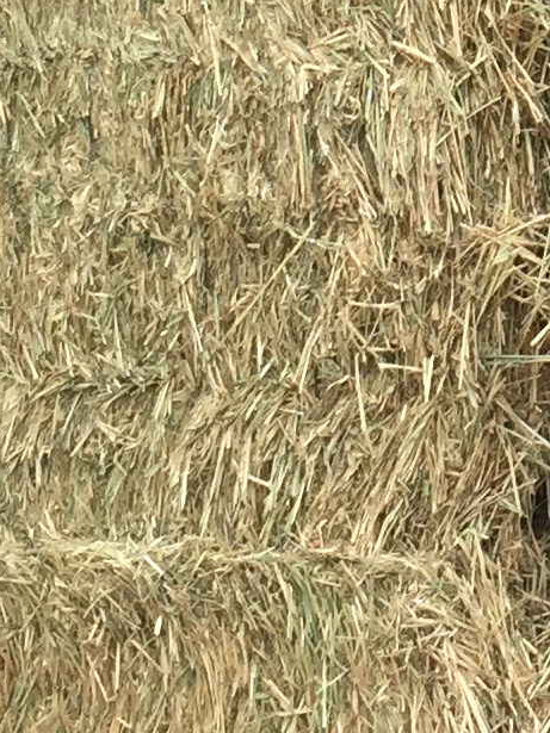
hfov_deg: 9.2
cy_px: -211
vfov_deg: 12.4
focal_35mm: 154
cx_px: 971
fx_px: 3264
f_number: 2.2
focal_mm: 4.15
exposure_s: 1/842
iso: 32
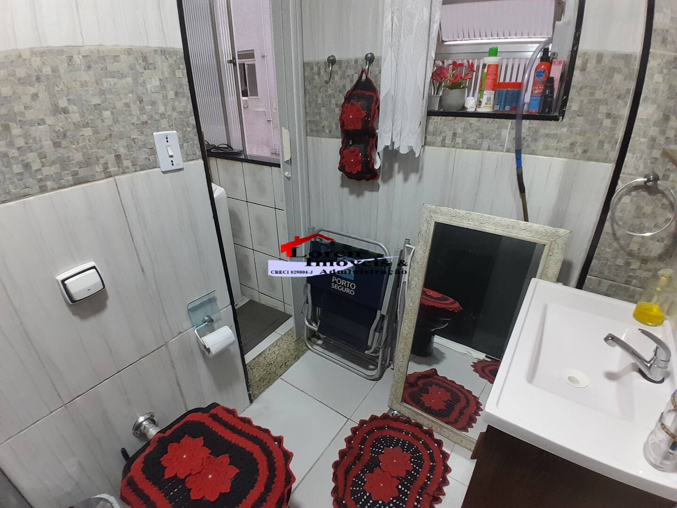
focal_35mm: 17
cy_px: 254
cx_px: 338
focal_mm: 1.46
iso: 160
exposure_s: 1/24
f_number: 2.2
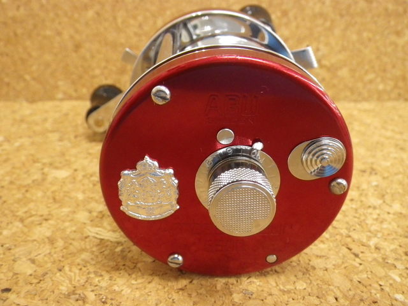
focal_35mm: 34
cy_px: 153
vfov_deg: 41.8
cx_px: 204
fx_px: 401
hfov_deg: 54.0
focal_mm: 6.1
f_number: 3.8
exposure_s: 1/50
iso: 500
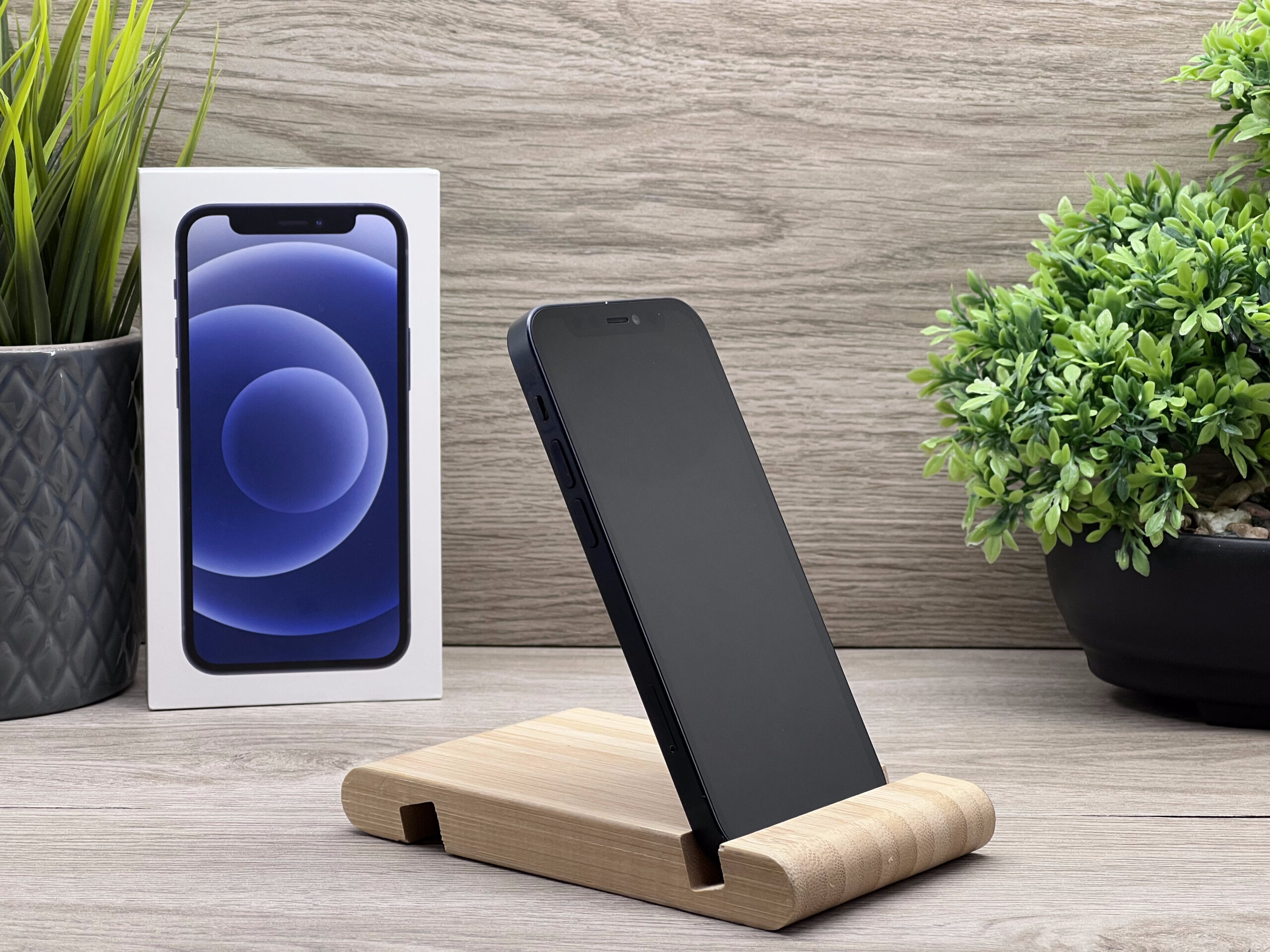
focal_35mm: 77
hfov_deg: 25.3
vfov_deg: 19.1
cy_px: 476
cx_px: 635
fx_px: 2825
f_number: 2.8
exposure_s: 1/100
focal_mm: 9
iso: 64
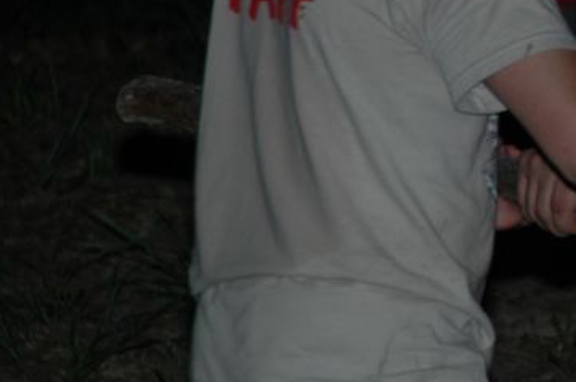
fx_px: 11627
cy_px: -69
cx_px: 769
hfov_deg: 2.8
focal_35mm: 728
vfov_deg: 1.9
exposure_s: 1/60
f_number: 5.6
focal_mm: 170
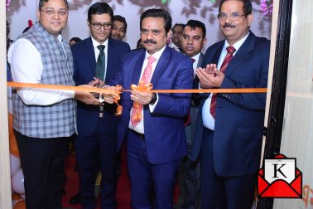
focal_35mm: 32
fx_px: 278
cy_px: 87
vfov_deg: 41.0
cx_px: 131
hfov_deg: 58.4
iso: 1600
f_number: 5
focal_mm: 18
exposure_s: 1/125
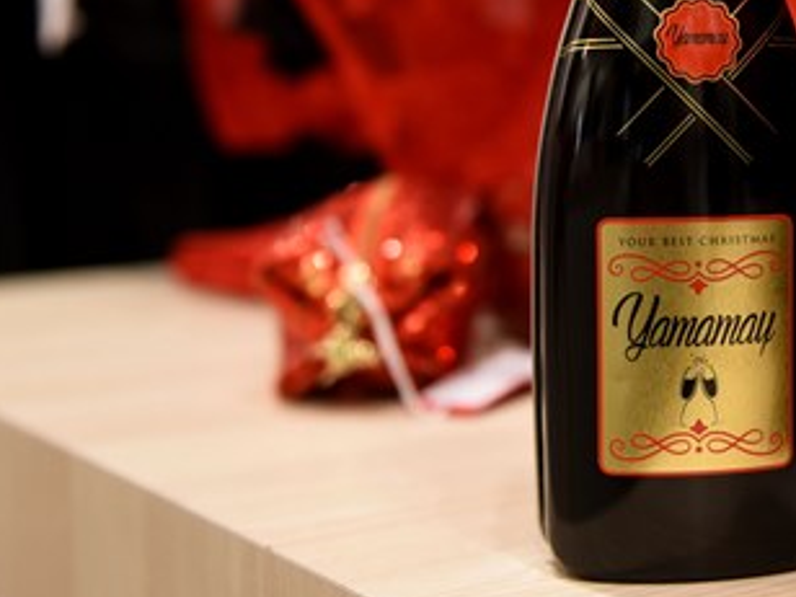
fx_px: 1840
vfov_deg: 18.3
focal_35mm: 80
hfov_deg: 23.9
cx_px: 687
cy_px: 115
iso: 800
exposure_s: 1/200
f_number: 3.2
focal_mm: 40
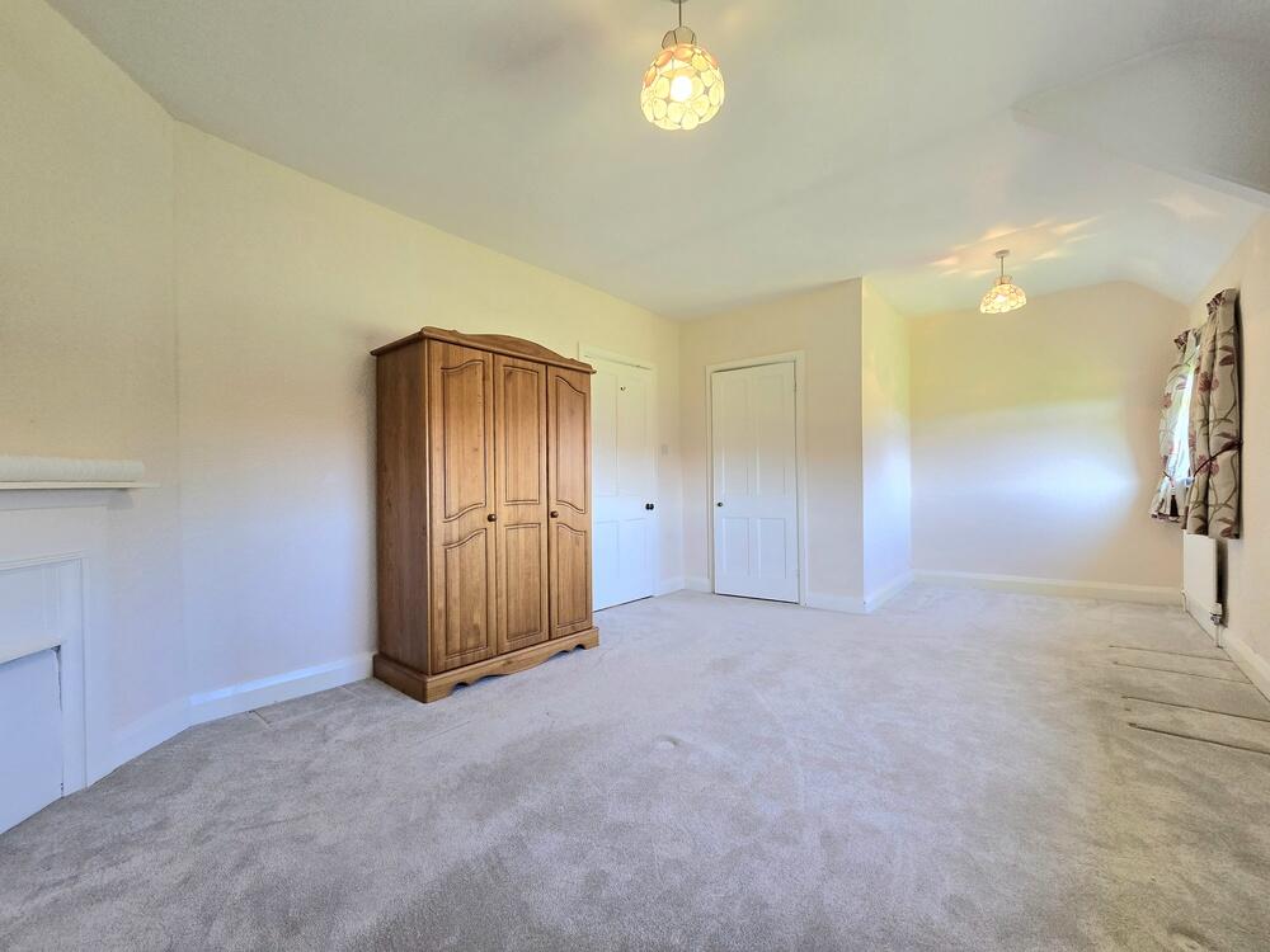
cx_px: 635
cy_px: 476
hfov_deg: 106.2
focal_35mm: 13
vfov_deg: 89.9
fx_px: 477
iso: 100
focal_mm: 2.2
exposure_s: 1/50.3
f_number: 2.2
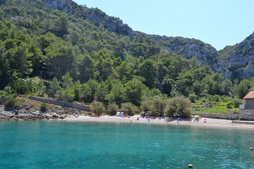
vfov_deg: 40.0
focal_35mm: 33
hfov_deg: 57.2
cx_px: 127
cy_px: 84
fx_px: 233
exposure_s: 1/250
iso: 110
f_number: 5.6
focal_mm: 22
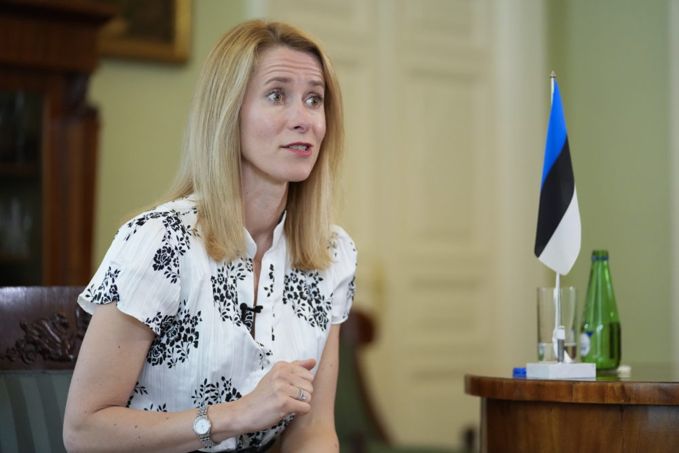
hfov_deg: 17.6
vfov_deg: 11.8
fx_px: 2188
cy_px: 226
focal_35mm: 116
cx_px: 340
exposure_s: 1/800
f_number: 2.8
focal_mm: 116
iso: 5000
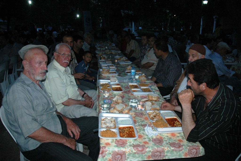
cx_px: 120
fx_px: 181
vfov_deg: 47.9
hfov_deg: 67.4
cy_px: 80
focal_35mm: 27
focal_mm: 18
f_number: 3.5
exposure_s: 1/60
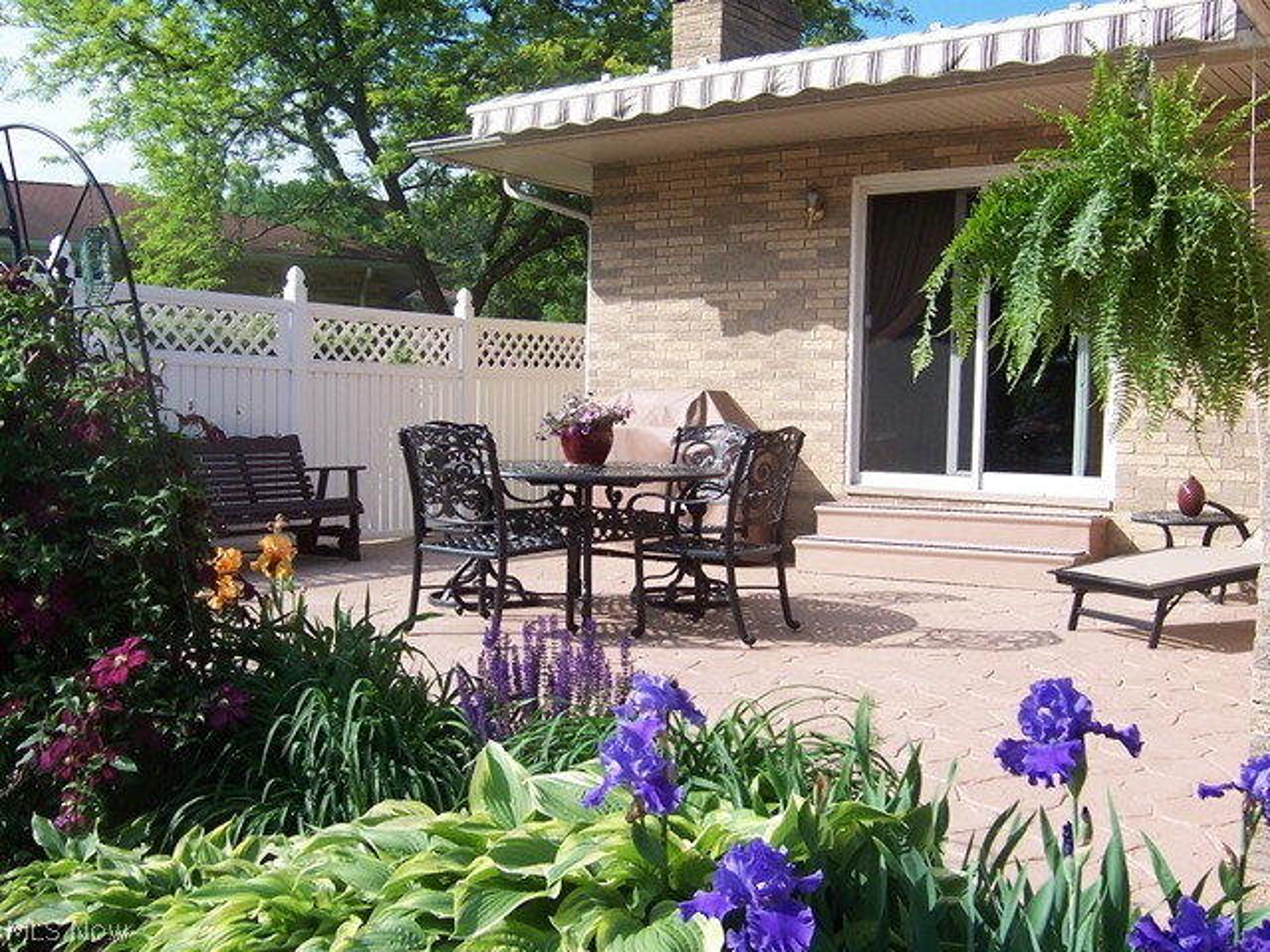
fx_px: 1321
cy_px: 476
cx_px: 635
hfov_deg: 51.4
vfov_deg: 39.7
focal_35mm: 36
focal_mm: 5.6
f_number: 4
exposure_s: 1/500
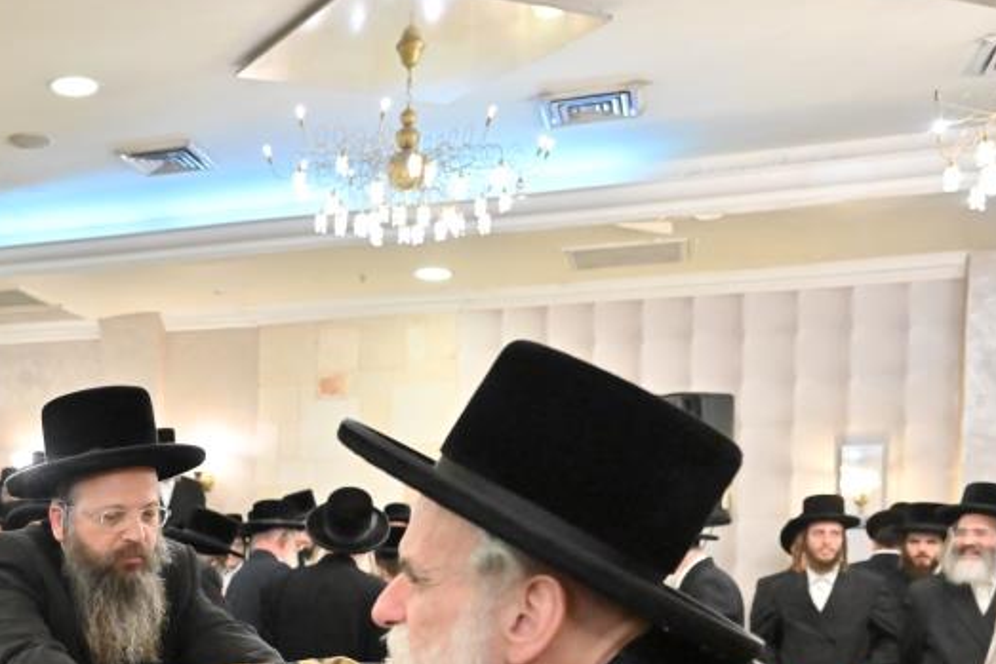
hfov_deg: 38.1
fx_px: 1301
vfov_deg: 27.6
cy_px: 598
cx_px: 44
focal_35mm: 47
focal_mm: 24
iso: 4000
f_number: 4
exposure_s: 1/250
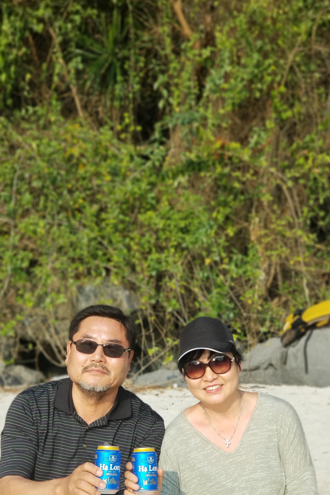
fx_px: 880
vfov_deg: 31.4
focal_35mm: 64
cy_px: 291
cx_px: 150
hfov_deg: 21.2
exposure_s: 1/400
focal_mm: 6
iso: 25
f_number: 2.4
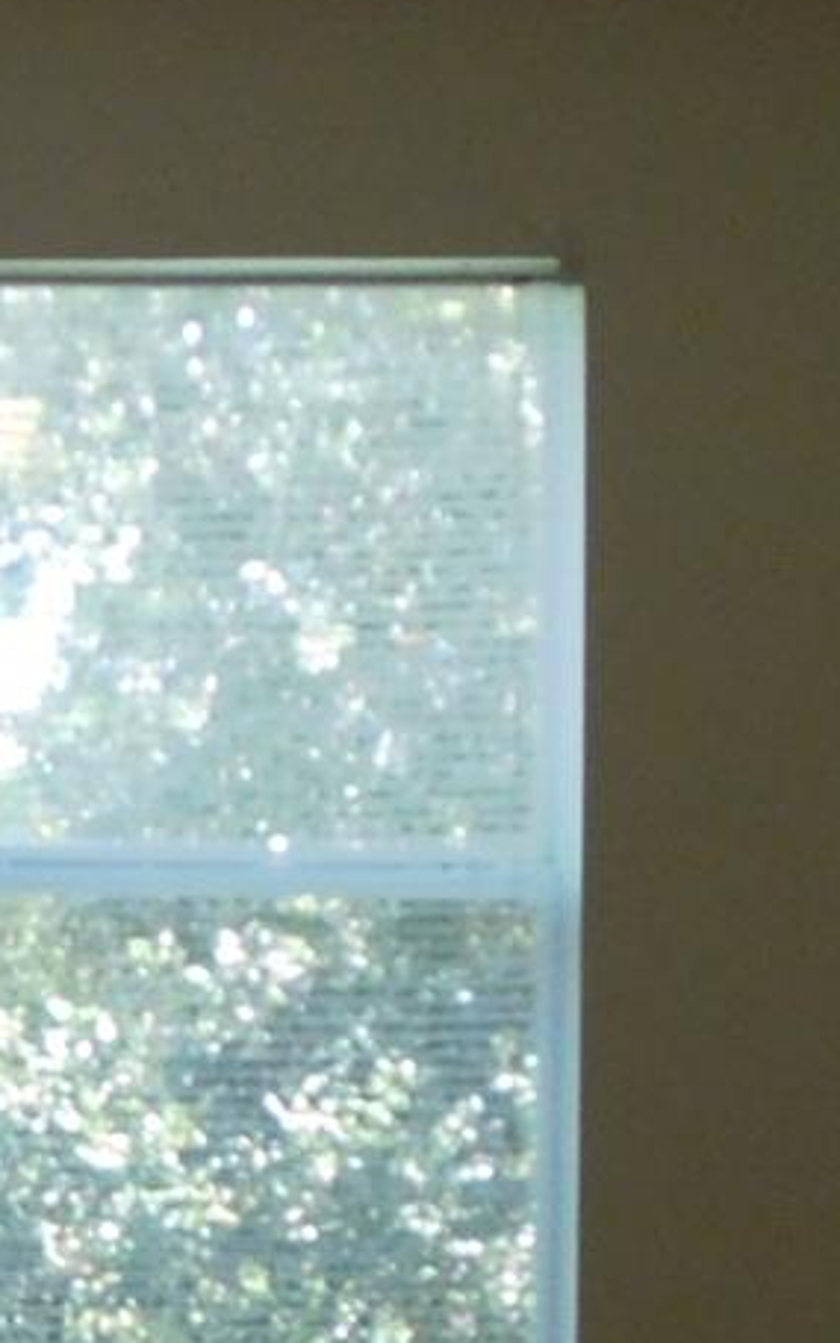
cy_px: 1016
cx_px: 112
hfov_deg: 13.9
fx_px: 3406
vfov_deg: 22.1
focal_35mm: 93
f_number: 6.8
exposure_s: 1/30
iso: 400
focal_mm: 4.5
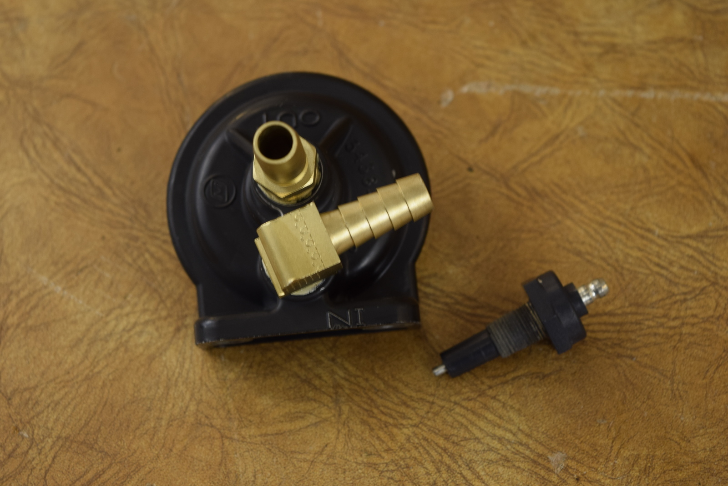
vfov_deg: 17.5
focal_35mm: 78
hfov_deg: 26.0
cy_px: 243
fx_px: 1578
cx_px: 364
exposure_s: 1/125
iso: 400
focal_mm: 52
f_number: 8
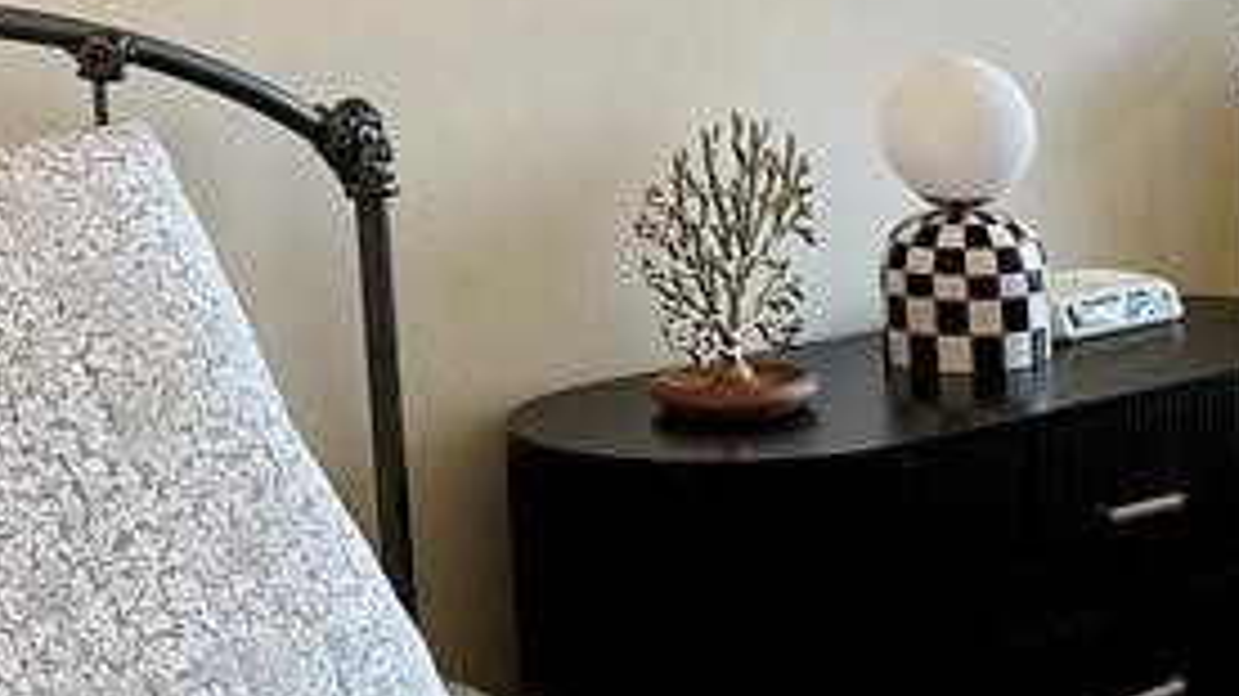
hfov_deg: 19.1
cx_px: 1908
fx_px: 3186
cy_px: 539
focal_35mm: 97
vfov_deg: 12.4
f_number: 1.78
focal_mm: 6.86
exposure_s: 1/60
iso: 320
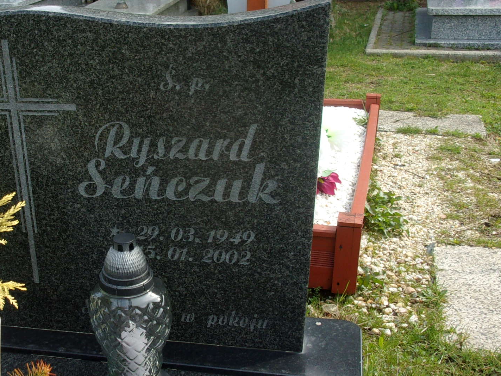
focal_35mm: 51
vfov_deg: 28.5
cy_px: 208
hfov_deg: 36.9
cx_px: 151
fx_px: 738
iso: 80
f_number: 3.9
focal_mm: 5.1
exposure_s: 1/240
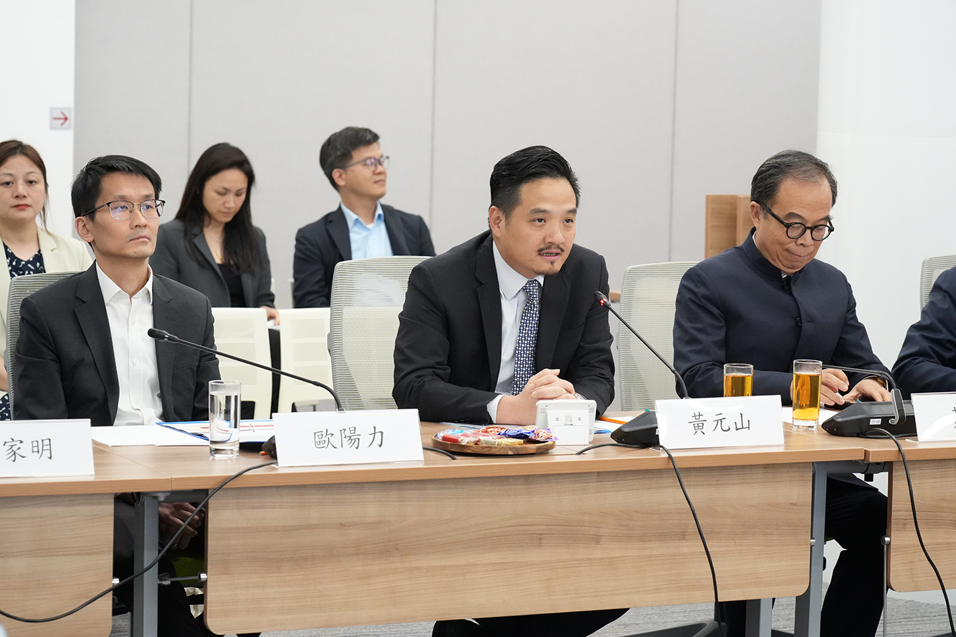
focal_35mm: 104
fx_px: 2761
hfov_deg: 19.6
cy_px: 318
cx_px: 478
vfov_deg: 13.2
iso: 10000
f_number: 5.6
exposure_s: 1/125
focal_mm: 104
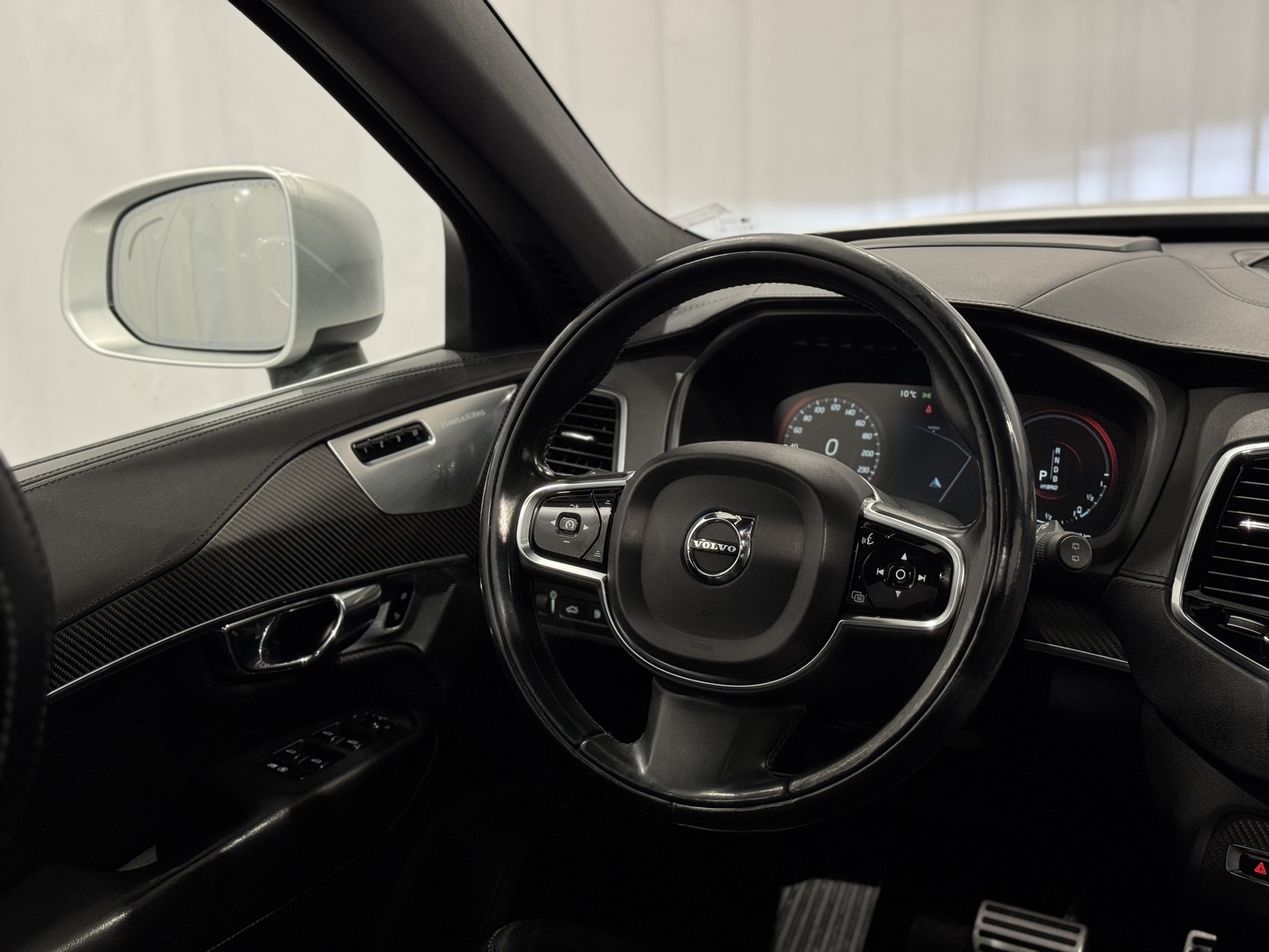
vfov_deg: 30.3
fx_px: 1760
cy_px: 476
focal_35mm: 48
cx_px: 634
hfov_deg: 39.7
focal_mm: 6.76
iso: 80
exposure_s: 1/100
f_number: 1.78
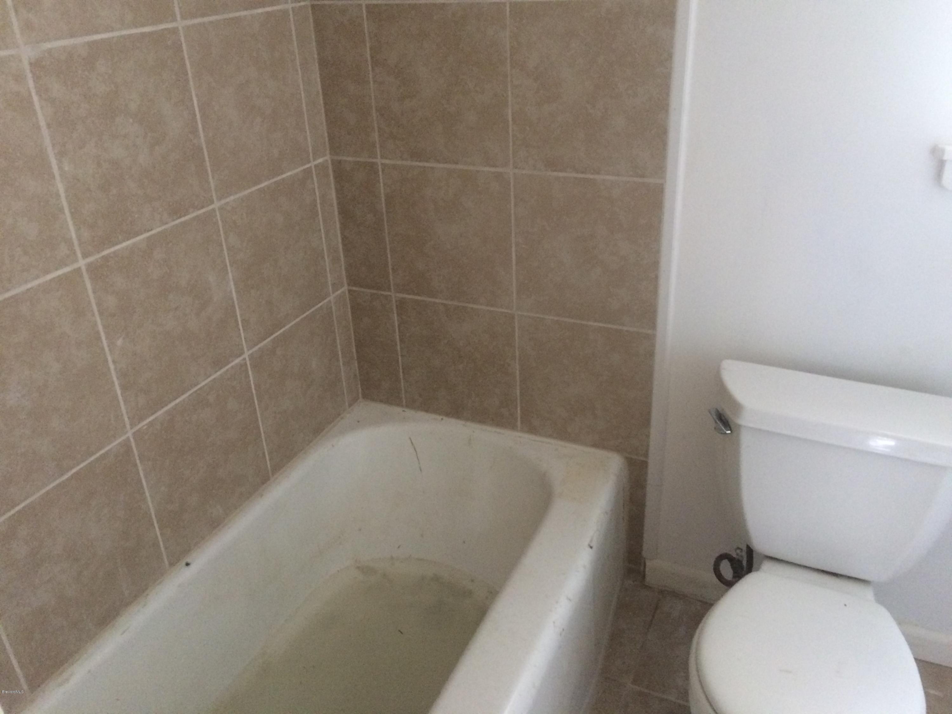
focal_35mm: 29
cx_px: 476
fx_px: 798
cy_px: 357
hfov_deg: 61.7
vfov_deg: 48.2
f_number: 2.2
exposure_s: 1/30
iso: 250
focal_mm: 4.15
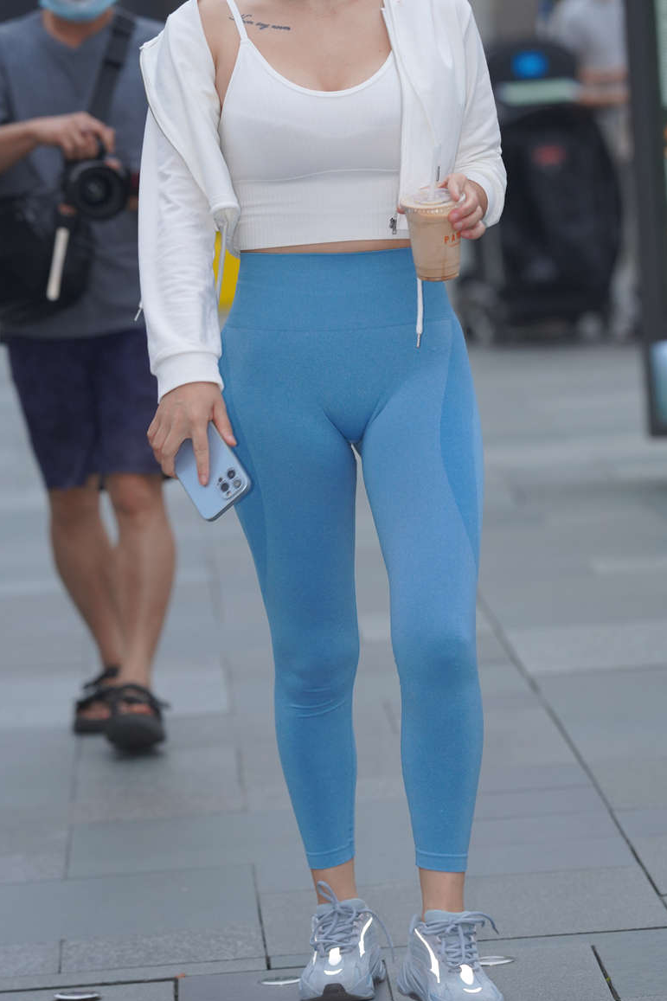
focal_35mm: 210
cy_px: 453
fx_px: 5838
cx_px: 393
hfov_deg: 6.5
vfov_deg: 9.8
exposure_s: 1/320
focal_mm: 135
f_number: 3.2
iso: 800
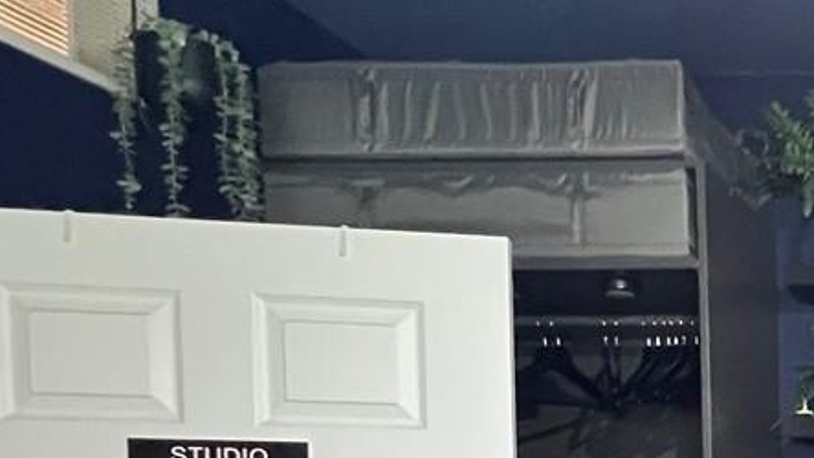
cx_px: 1093
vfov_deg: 21.0
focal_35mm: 51
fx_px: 1101
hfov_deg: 30.6
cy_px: 623
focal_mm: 1.57
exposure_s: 1/60
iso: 800
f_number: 1.8
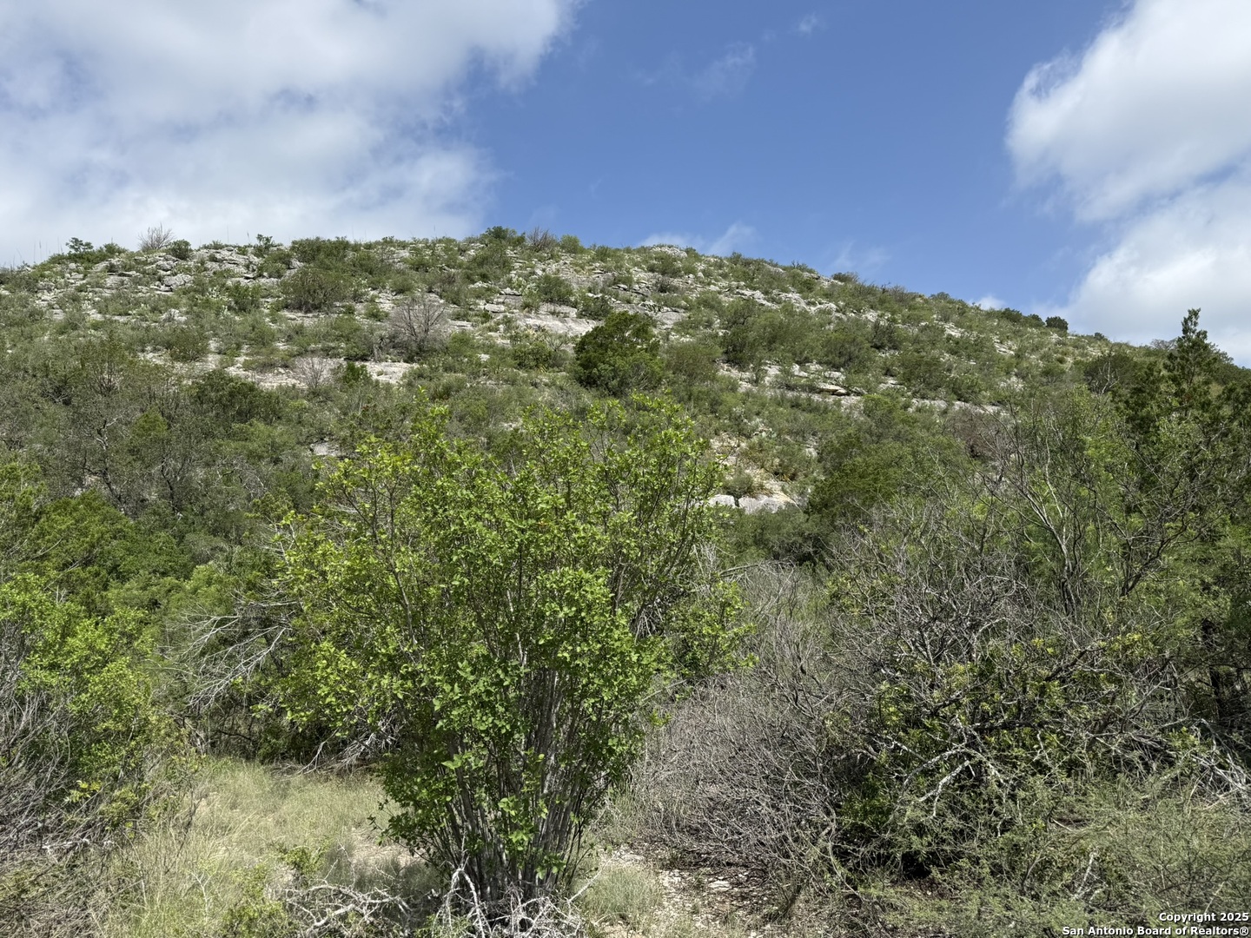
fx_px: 867
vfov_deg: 56.8
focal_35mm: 24
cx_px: 626
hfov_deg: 71.6
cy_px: 469
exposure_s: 1/4405
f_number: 1.78
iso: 80
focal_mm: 6.76
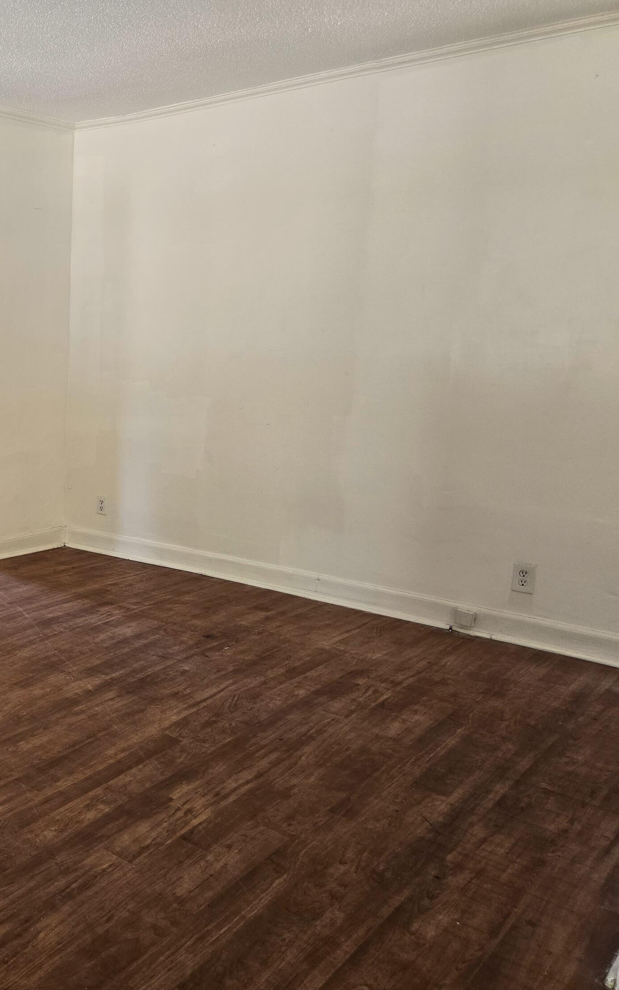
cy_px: 495
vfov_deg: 58.1
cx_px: -41
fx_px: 891
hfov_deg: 33.9
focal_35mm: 33
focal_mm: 6.3
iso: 160
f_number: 1.7
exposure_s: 1/180
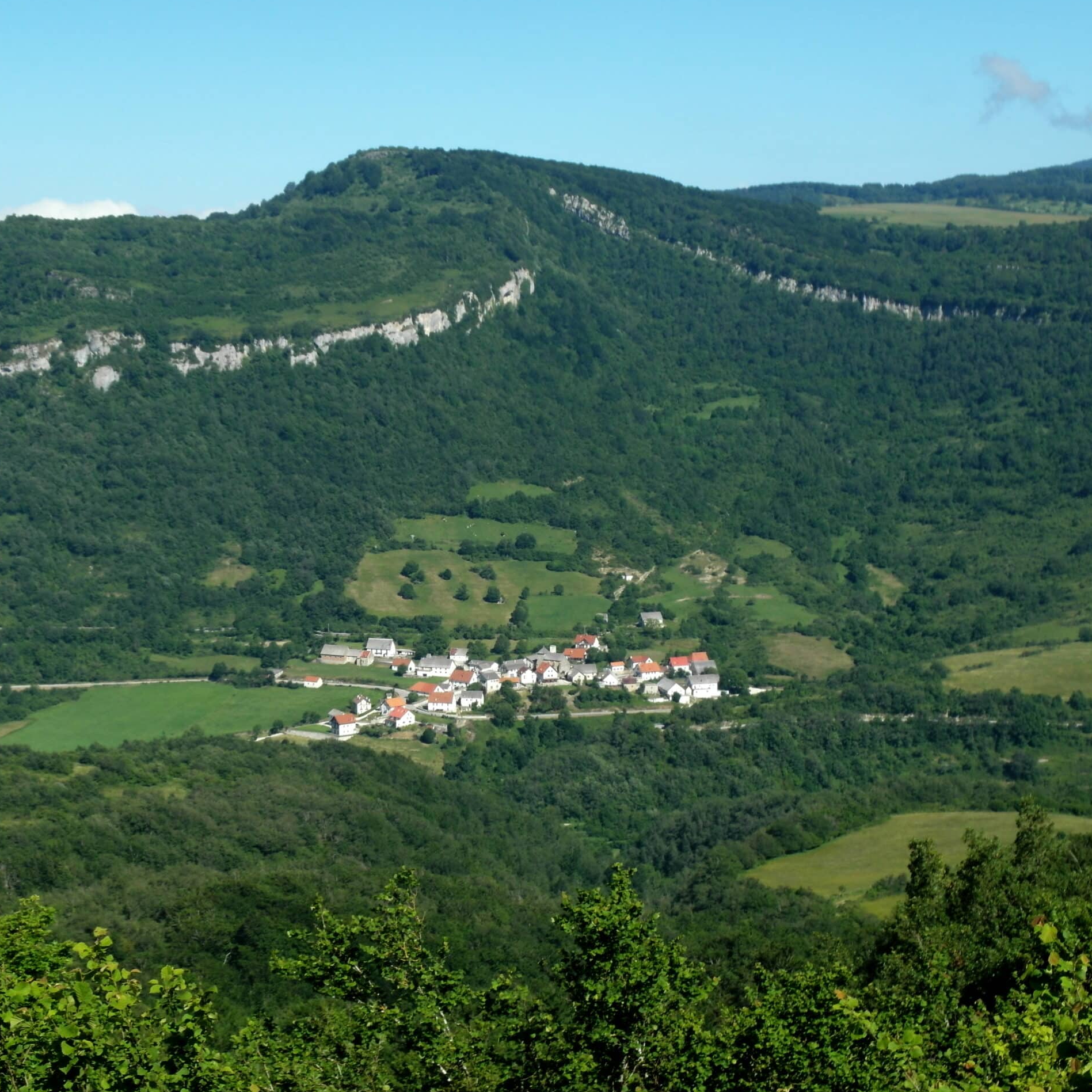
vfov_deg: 25.4
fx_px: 2427
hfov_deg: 25.3
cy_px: 545
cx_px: 454
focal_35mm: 68
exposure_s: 1/350
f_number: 4.7
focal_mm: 12.3
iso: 80
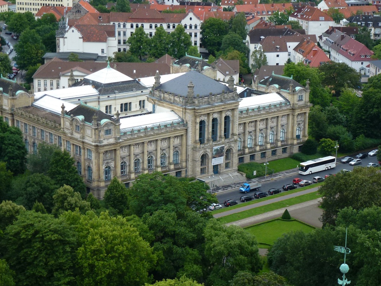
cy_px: 143
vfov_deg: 18.2
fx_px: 892
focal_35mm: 81
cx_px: 190
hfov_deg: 24.1
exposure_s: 1/80
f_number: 4.7
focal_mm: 13.6
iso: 125
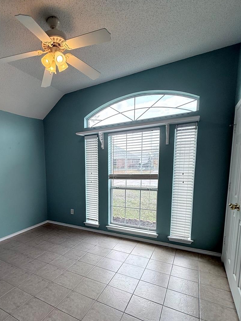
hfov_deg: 63.5
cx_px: 72
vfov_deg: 80.7
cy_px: 193
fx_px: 186
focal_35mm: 20
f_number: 2.2
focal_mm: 2.22
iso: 50
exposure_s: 1/161
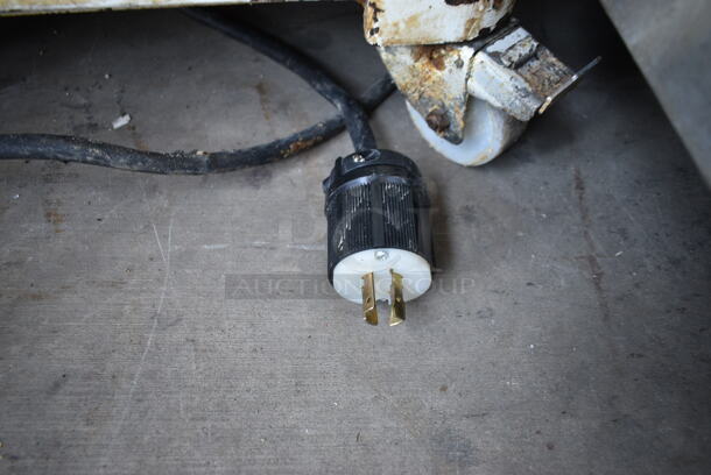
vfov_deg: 48.0
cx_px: 356
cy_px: 238
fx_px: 534
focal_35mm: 27
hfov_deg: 67.3
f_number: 3.5
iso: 500
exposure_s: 1/30
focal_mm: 18
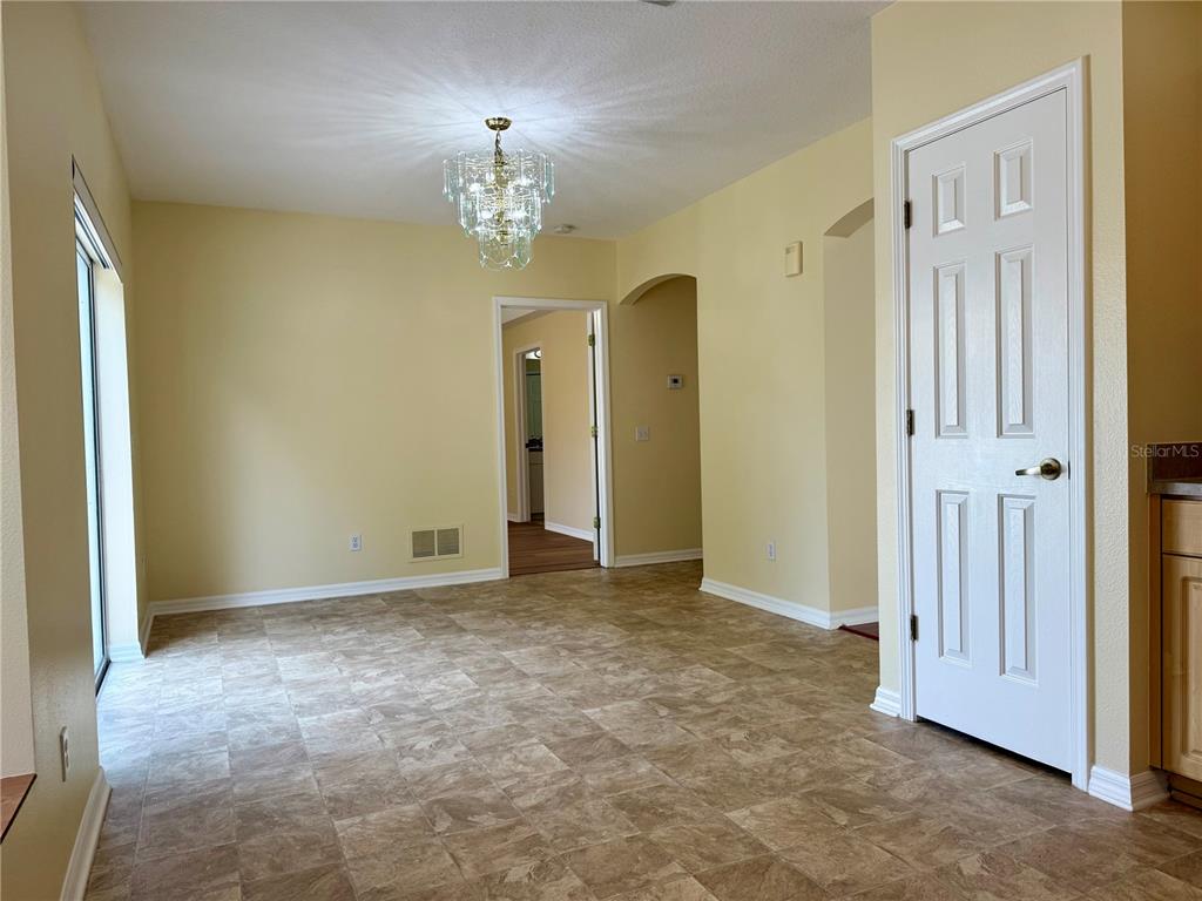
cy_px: 450
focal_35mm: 24
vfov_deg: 56.8
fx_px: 833
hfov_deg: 71.6
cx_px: 601
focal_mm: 6.76
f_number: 1.78
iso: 80
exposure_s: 1/294
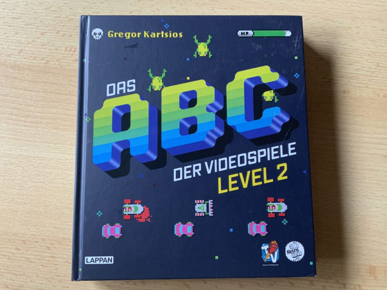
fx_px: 324
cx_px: 194
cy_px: 145
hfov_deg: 61.7
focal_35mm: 29
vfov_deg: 48.2
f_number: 1.8
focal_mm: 3
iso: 200
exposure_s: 1/60
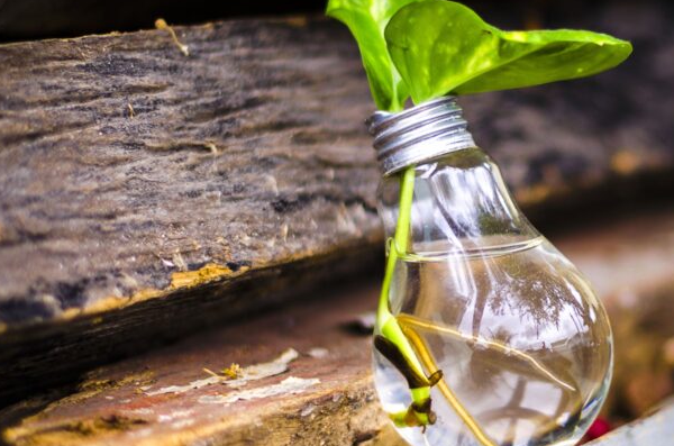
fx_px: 2391
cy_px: 275
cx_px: 528
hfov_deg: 15.9
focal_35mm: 128
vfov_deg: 10.7
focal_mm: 50
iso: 100
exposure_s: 1/800
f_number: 1.8
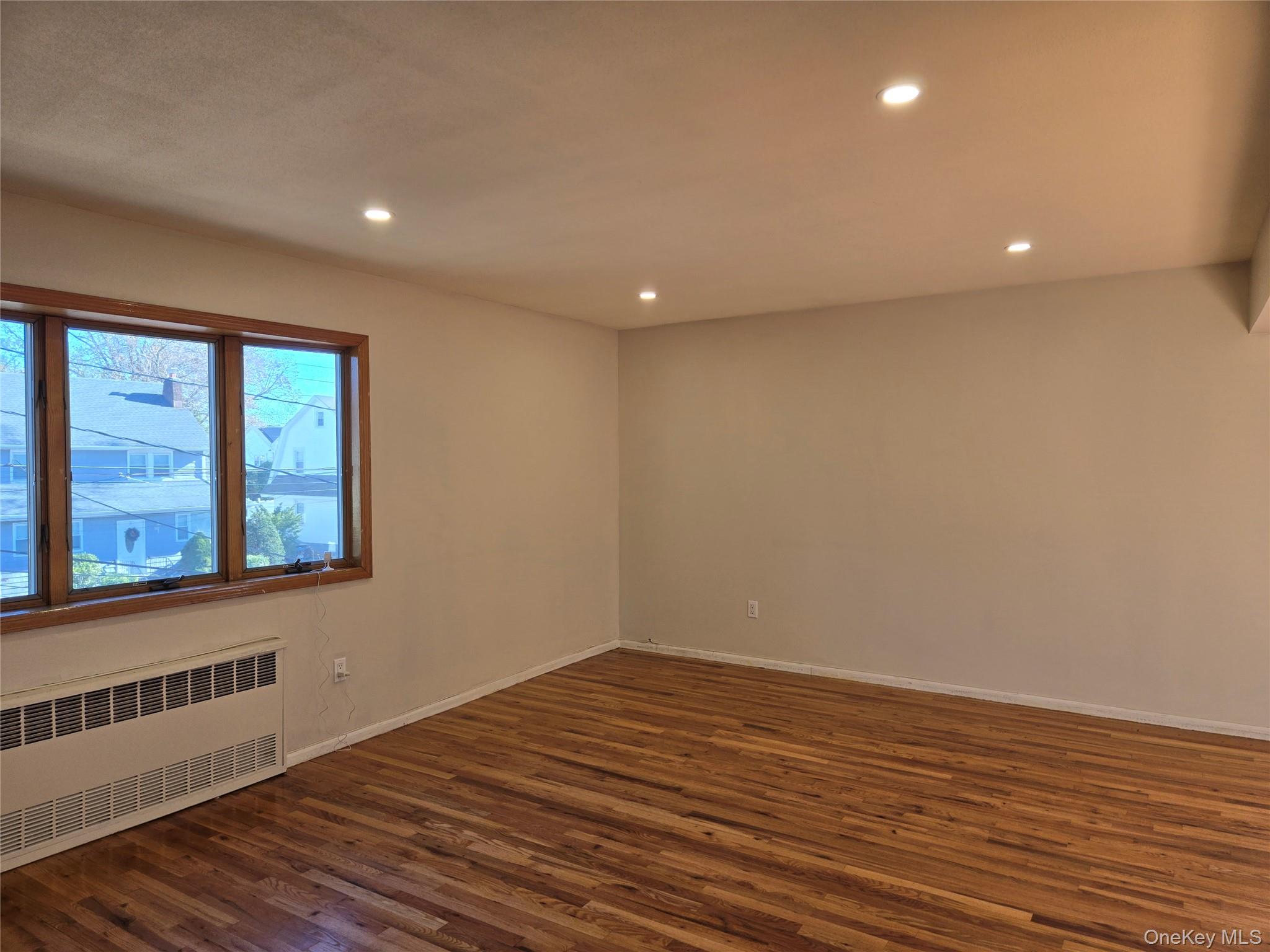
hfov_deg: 73.9
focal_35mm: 23
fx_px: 844
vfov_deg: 58.9
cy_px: 476
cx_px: 635
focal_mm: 5.4
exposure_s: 1/120
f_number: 1.8
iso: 40
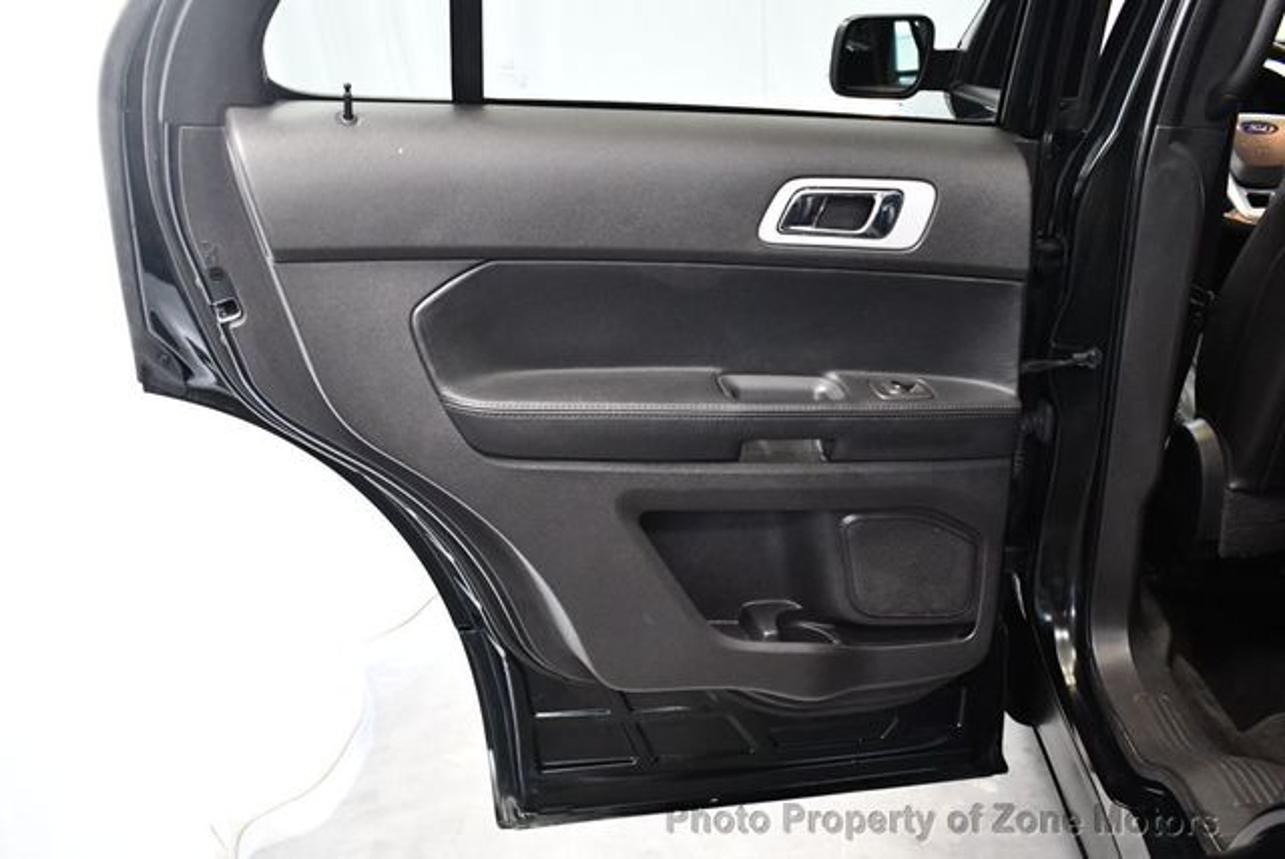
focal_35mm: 36
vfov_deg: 36.9
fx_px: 1286
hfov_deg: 53.1
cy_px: 430
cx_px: 642
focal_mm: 18
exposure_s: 1/80
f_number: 3.5
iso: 3200
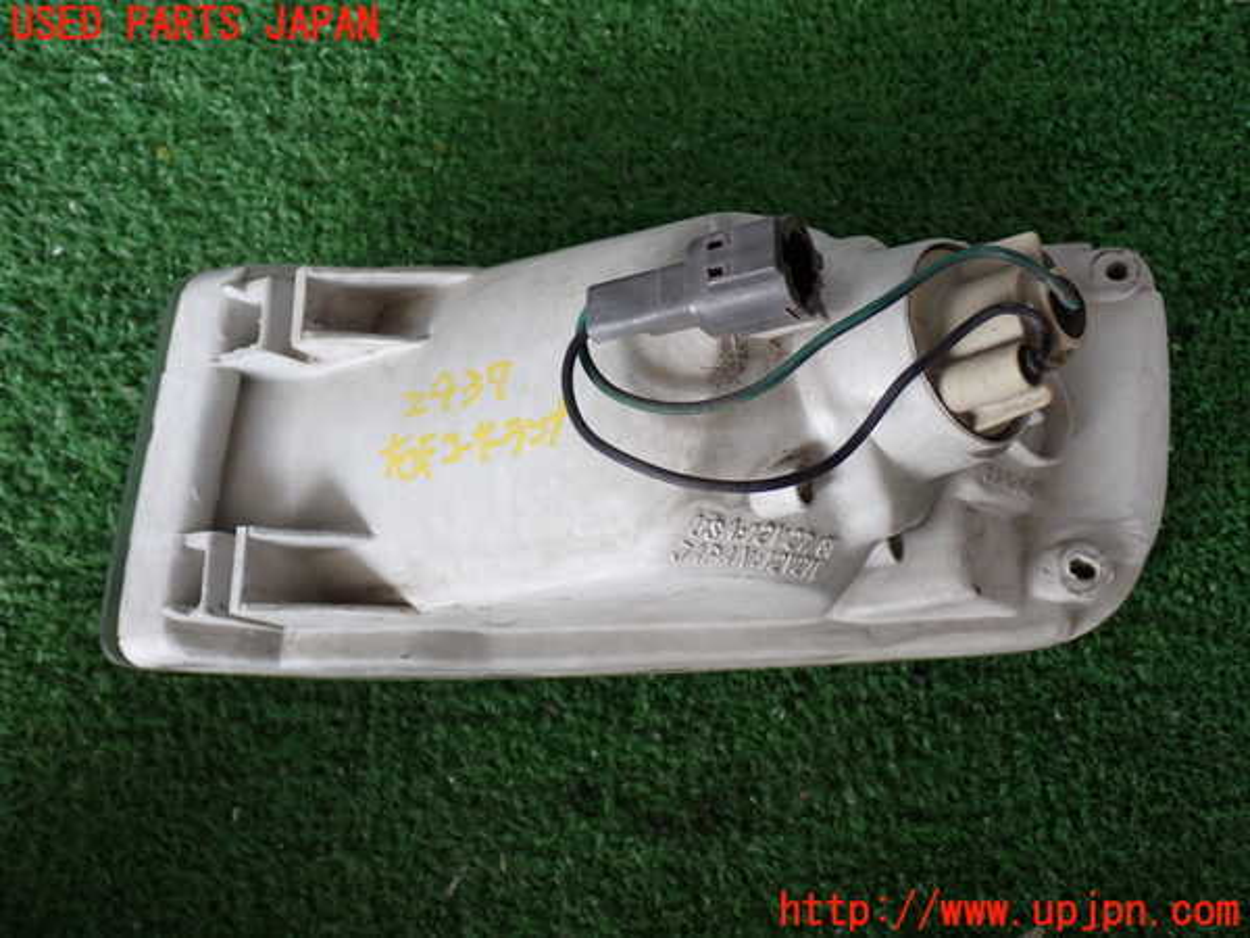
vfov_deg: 35.1
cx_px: 625
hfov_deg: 45.8
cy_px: 469
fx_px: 1481
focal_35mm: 41
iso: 200
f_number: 2.8
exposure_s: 1/80
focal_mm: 7.31
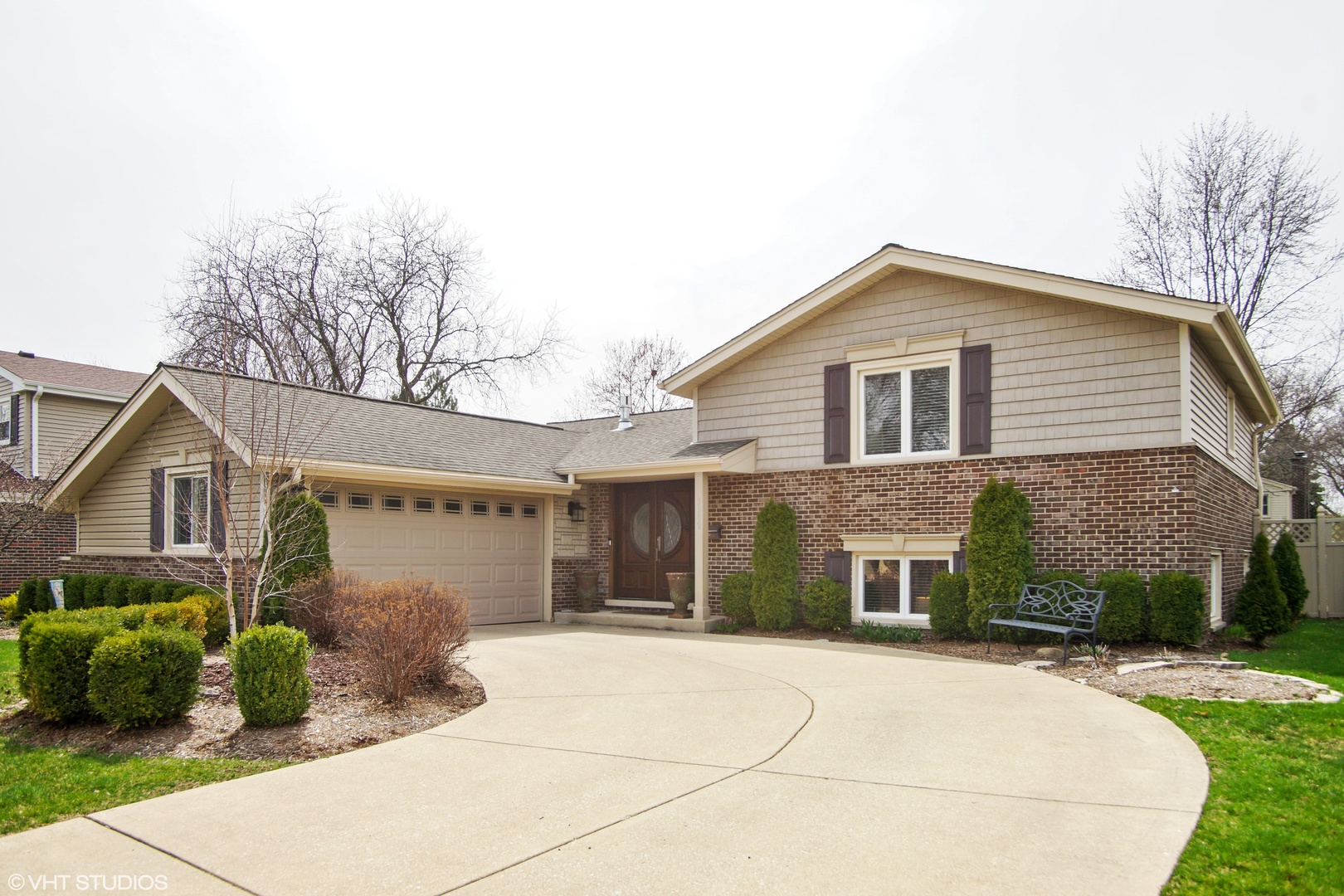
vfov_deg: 57.2
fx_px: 821
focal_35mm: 22
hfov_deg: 78.6
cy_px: 448
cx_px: 672
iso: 160
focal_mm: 22
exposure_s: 1/320
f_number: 8
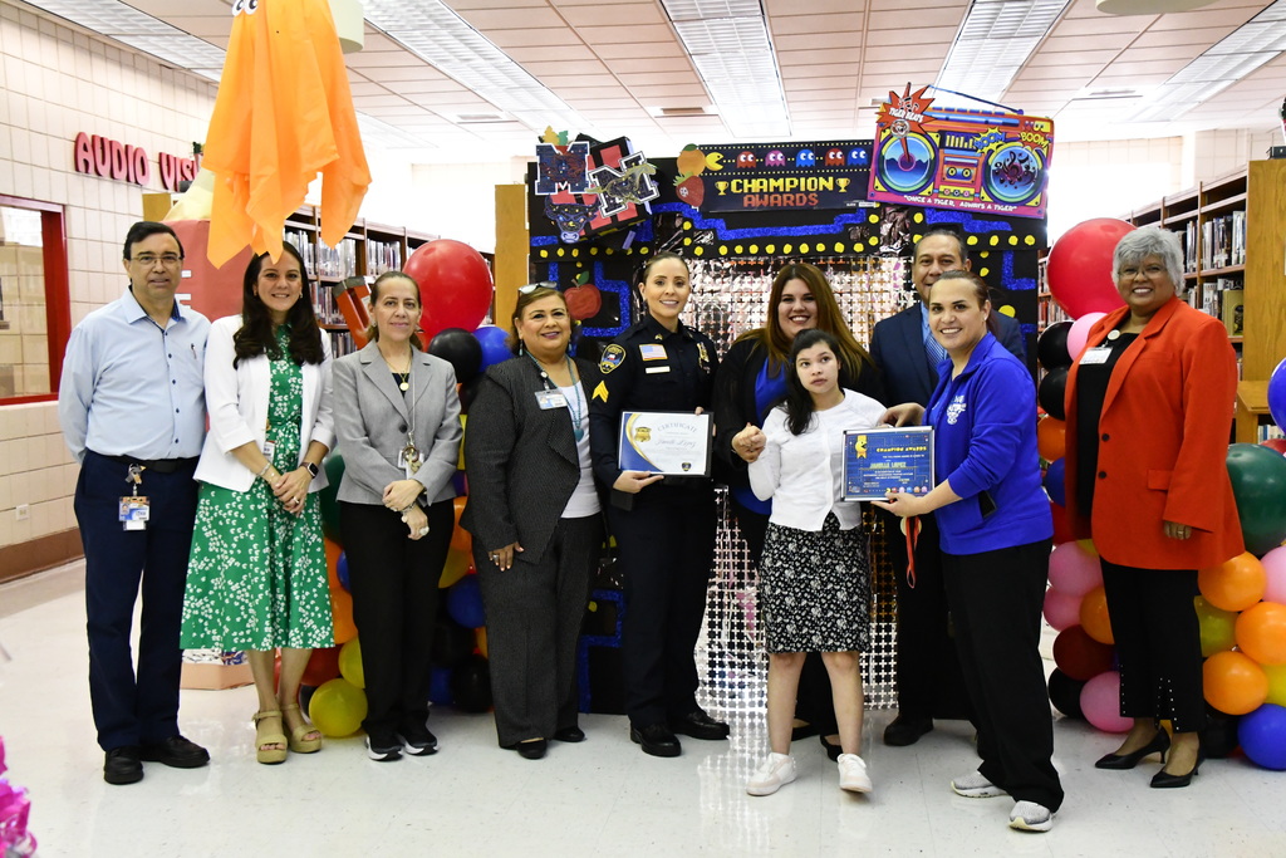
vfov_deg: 31.9
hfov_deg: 46.4
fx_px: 1500
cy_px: 429
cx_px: 643
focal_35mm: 42
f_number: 8
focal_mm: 28
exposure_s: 1/250
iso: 5000
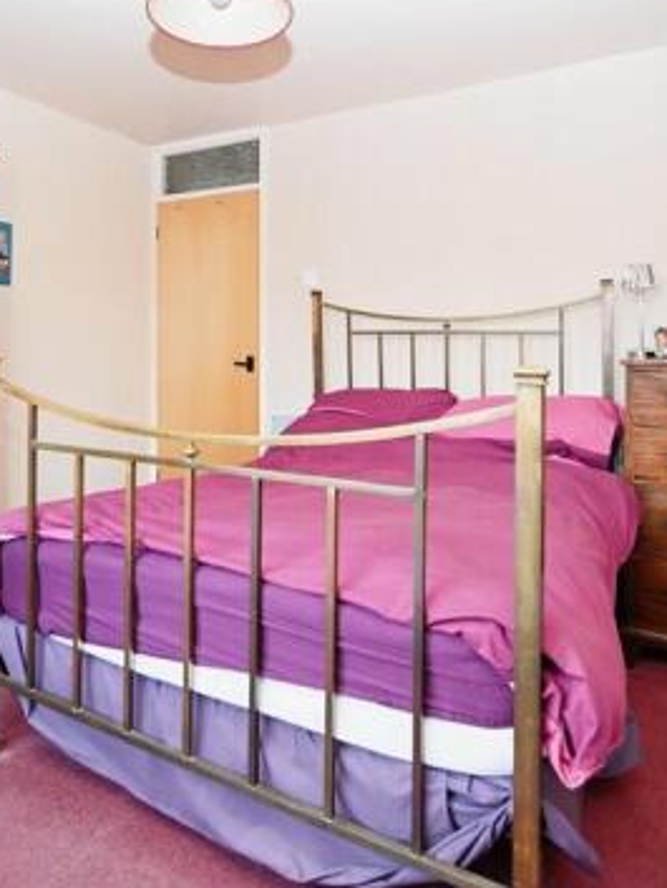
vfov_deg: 68.6
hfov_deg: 54.6
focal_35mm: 25
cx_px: 271
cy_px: 351
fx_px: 642
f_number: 4
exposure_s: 1/60
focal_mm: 14
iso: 720
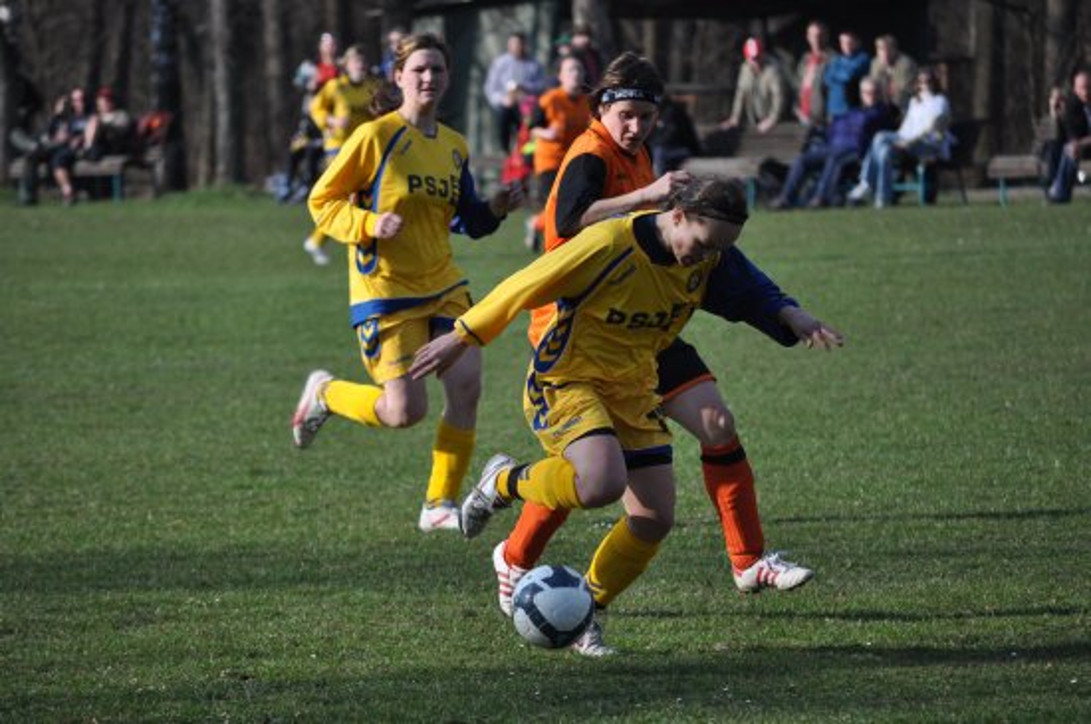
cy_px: 362
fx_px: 9078
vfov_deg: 4.6
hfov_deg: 6.9
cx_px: 546
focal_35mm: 300
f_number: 5.6
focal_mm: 200
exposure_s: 1/1600
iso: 400
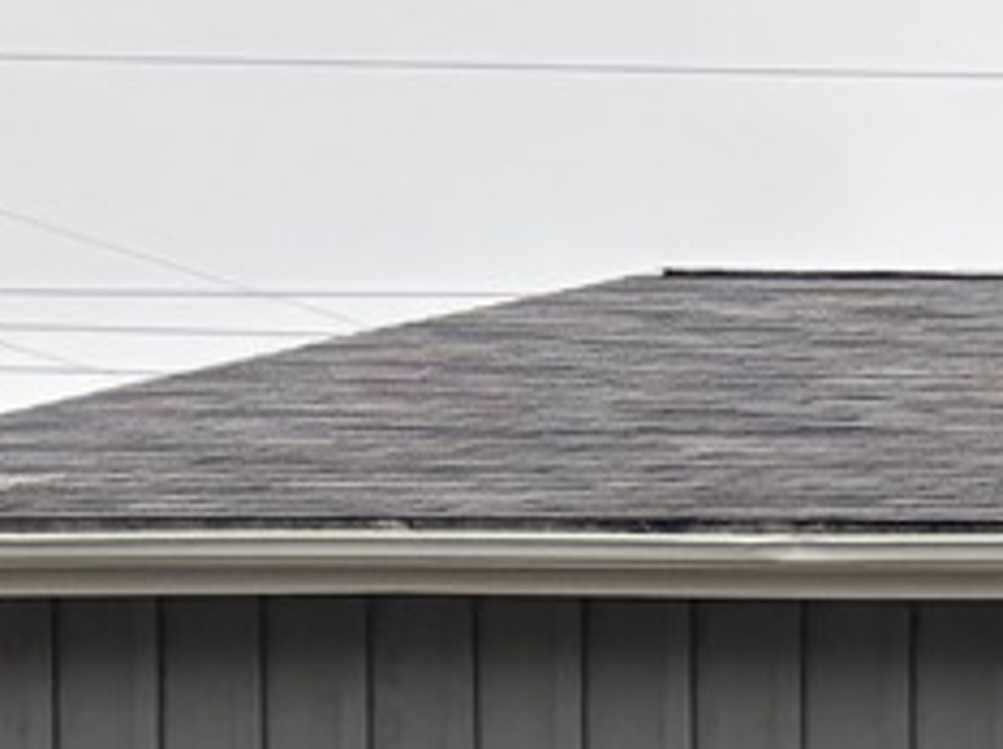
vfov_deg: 8.8
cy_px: 1386
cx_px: 2966
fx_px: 4658
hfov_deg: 9.6
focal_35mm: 161
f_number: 1.6
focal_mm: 5.96
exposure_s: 1/399
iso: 50
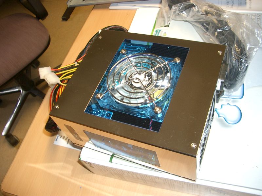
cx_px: 131
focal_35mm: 35
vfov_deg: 40.7
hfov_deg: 52.6
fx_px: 265
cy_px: 98
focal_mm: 5.8
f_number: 2.6
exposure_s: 1/40
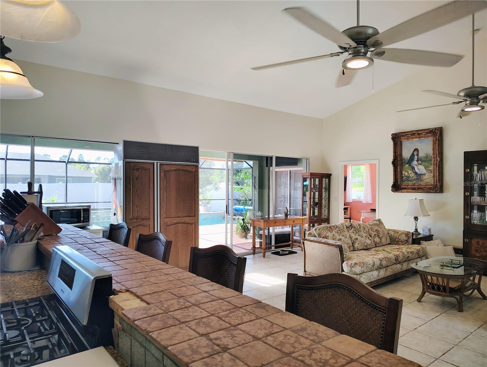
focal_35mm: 24
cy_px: 184
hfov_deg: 71.5
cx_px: 244
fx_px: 338
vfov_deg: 56.9
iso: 600
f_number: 1.8
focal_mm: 5.56
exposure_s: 1/120
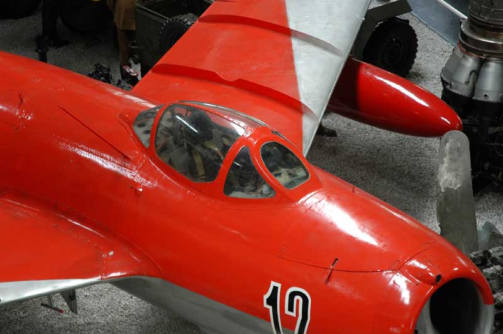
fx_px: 1780
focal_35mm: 128
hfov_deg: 16.1
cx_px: 252
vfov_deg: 10.7
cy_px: 167
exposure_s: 1/10
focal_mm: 85
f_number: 4.5
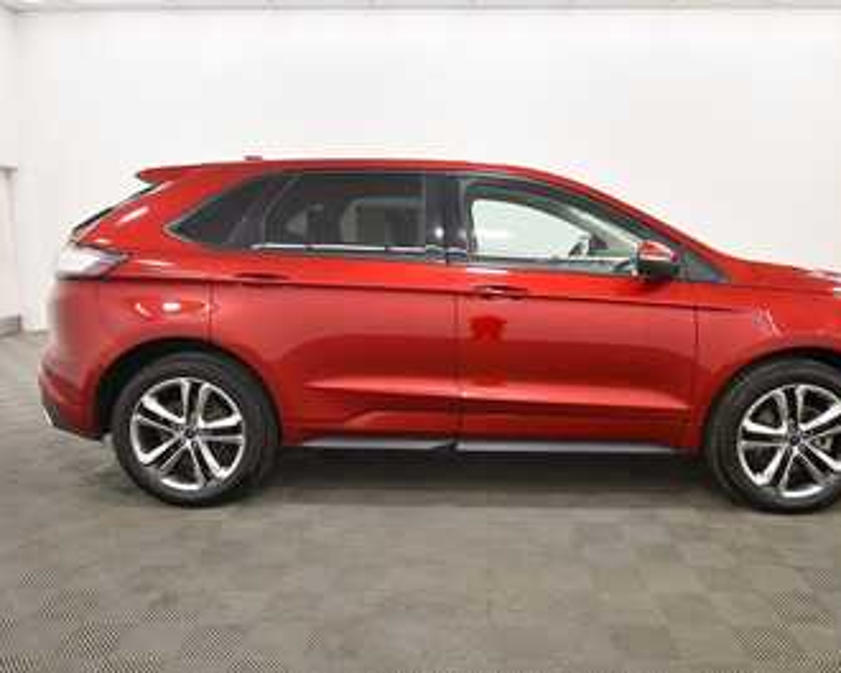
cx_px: 487
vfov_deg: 56.8
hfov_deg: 67.7
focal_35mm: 25
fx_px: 622
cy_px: 338
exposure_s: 1/125
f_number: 5.3
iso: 1000
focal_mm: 15
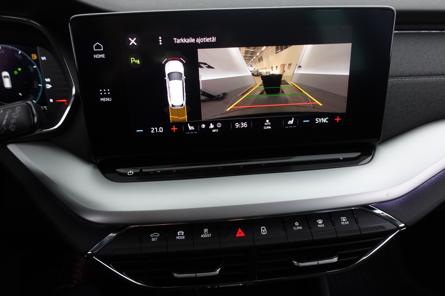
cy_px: 148
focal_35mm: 24
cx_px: 222
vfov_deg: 53.1
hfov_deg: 73.7
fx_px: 297
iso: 500
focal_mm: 9.4
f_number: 1.8
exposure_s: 1/30
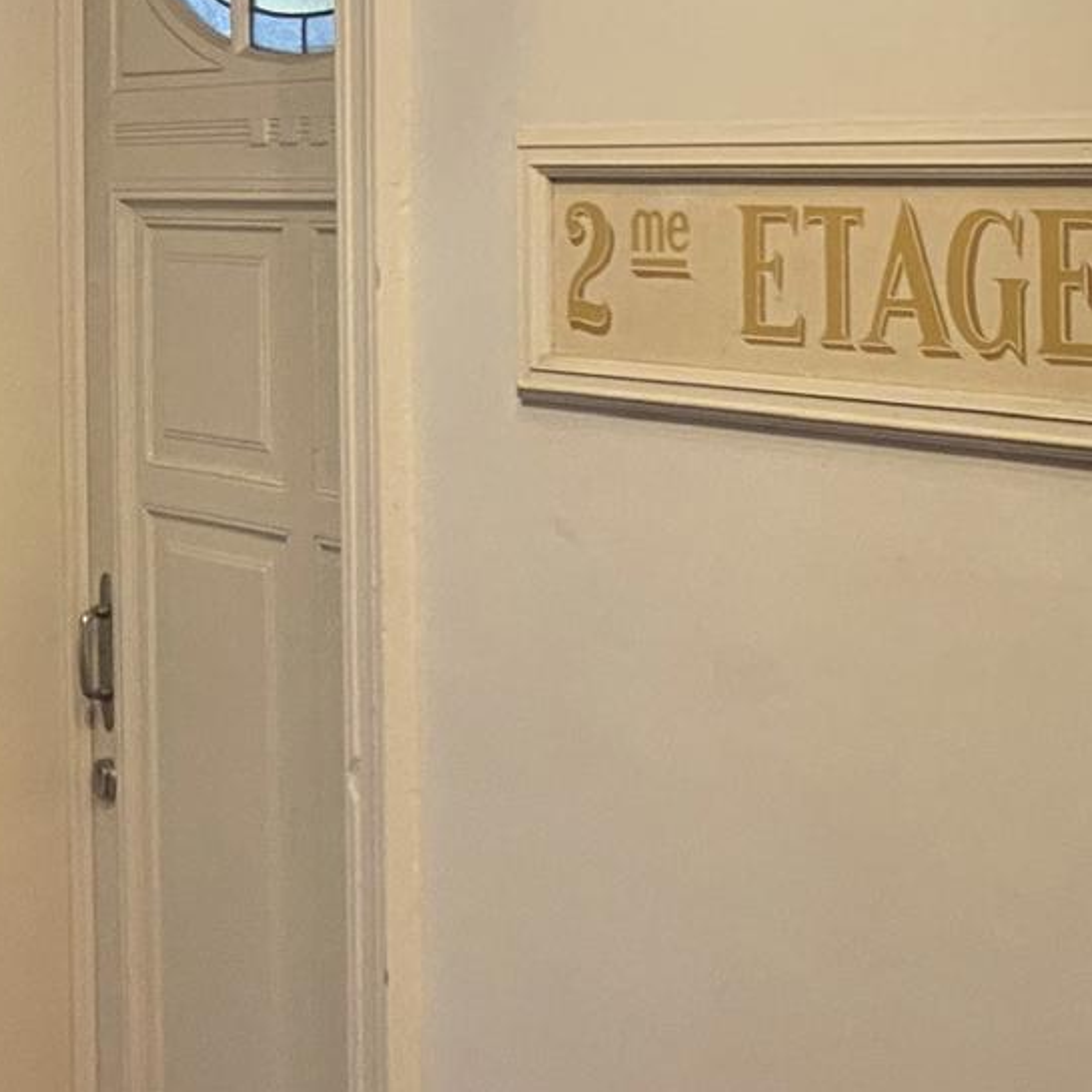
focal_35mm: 81
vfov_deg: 21.2
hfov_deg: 18.7
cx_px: -573
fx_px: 2891
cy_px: 279
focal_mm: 4.25
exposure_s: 1/50
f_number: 1.8
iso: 250
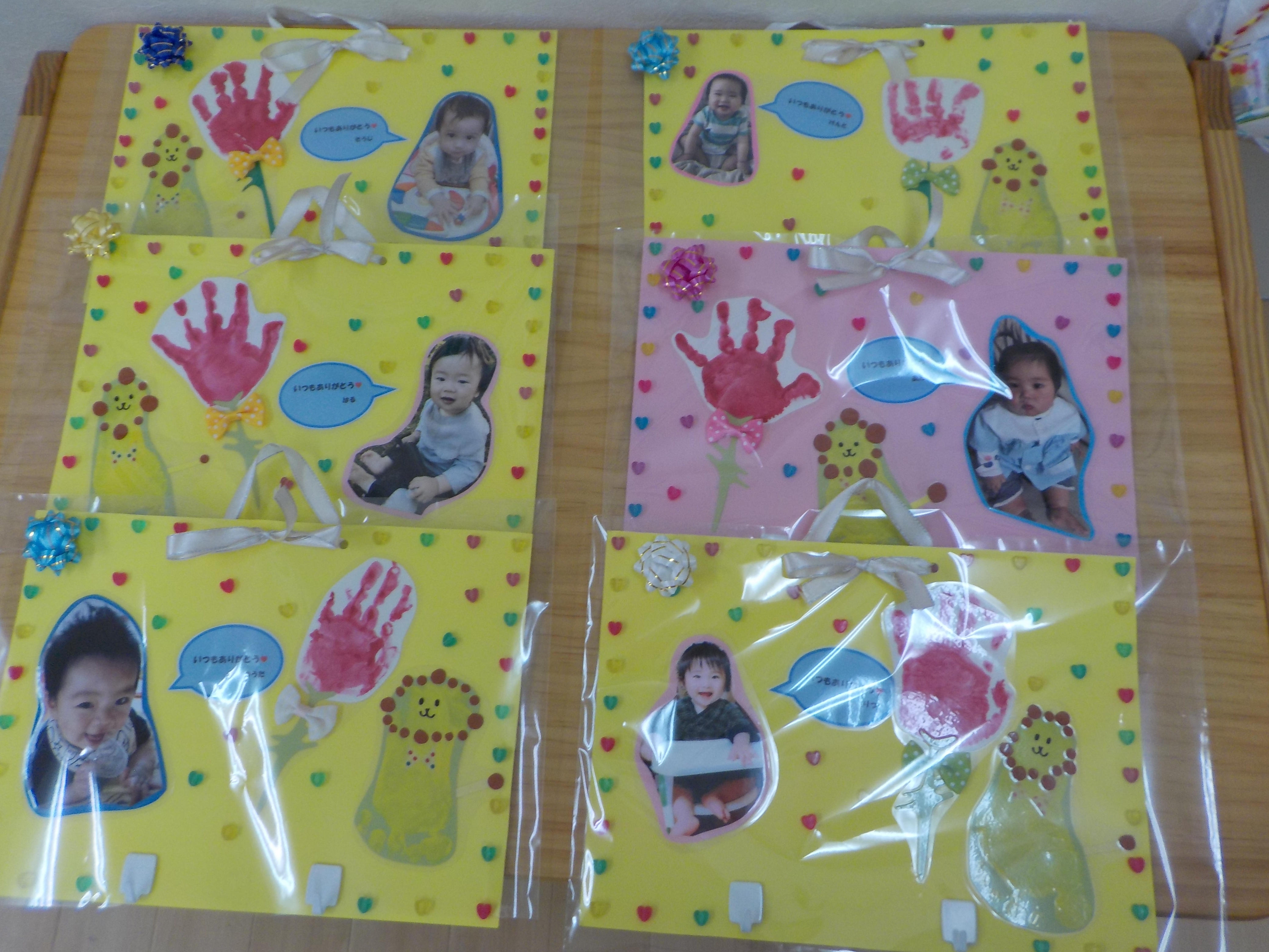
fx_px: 1100
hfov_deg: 60.0
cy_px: 476
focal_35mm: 30
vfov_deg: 46.8
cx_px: 634
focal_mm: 4.1
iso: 125
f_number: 3.3
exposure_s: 1/40
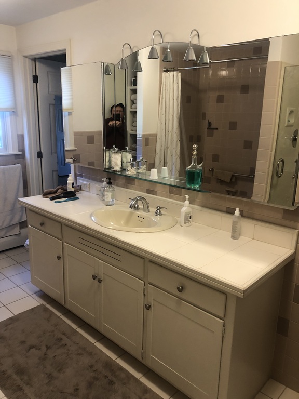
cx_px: 150
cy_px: 200
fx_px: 322
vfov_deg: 63.4
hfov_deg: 49.7
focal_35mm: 28
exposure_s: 1/15
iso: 50
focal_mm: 3.99
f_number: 1.8
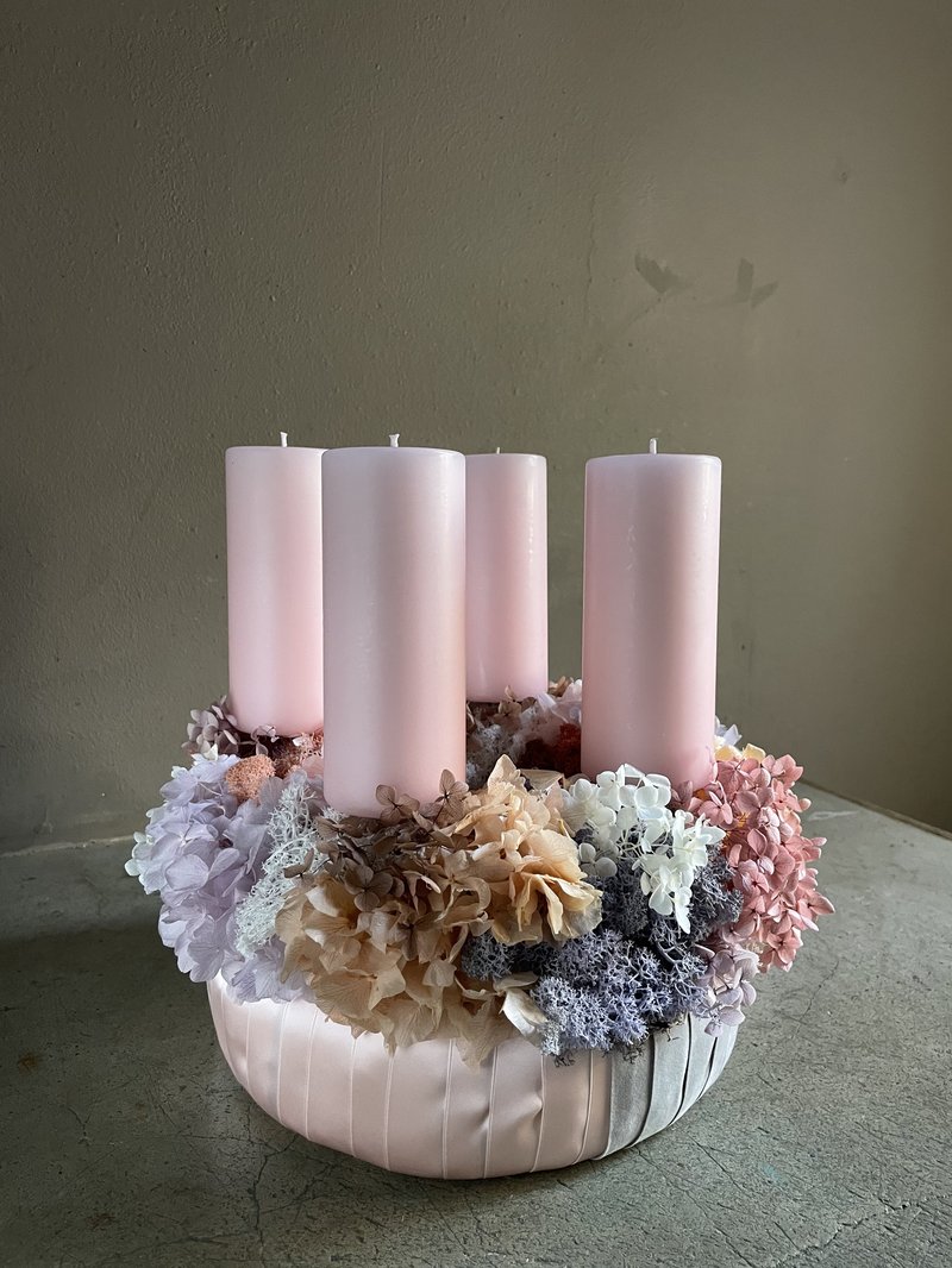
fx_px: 953
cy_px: 634
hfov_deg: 53.1
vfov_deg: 67.3
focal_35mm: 26
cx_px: 476
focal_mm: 4.2
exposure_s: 1/60
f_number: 1.6
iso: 200
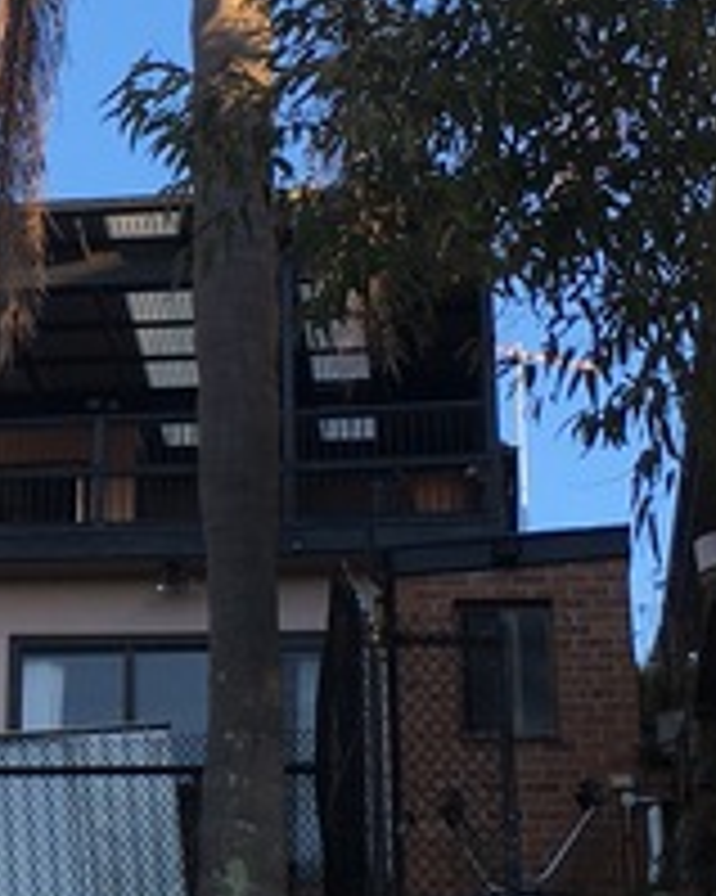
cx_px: -297
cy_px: 504
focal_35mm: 114
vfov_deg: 16.9
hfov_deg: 12.9
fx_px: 3022
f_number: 2.2
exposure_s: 1/248
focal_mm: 4.15
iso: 25
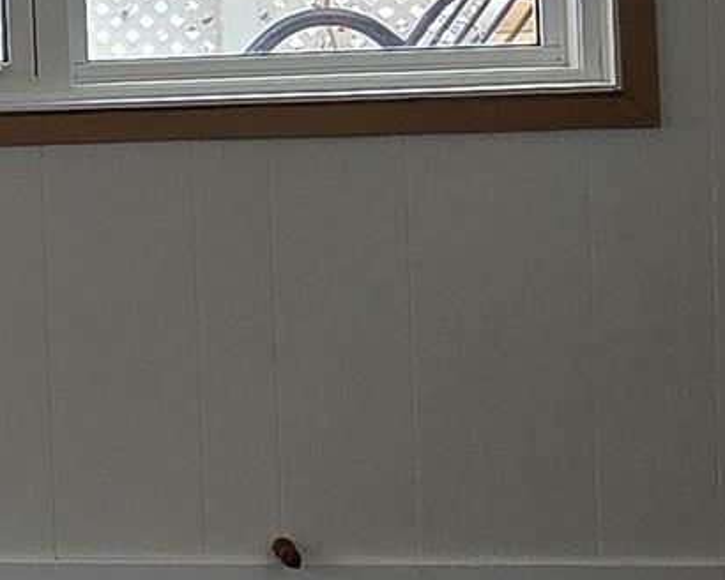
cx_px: -780
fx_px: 2038
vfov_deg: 15.9
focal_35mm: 95
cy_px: 4
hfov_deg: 15.5
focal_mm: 2.2
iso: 50
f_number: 2.2
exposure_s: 1/136
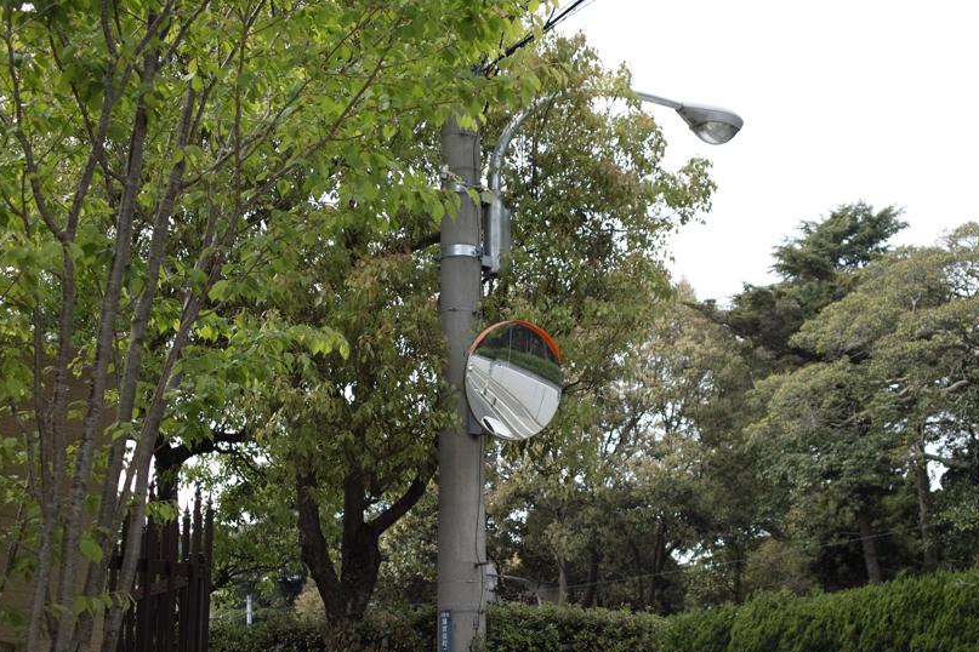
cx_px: 500
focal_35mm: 52
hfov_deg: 38.2
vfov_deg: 25.9
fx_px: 1414
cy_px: 394
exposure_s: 1/400
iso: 100
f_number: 2.8
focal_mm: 24.2
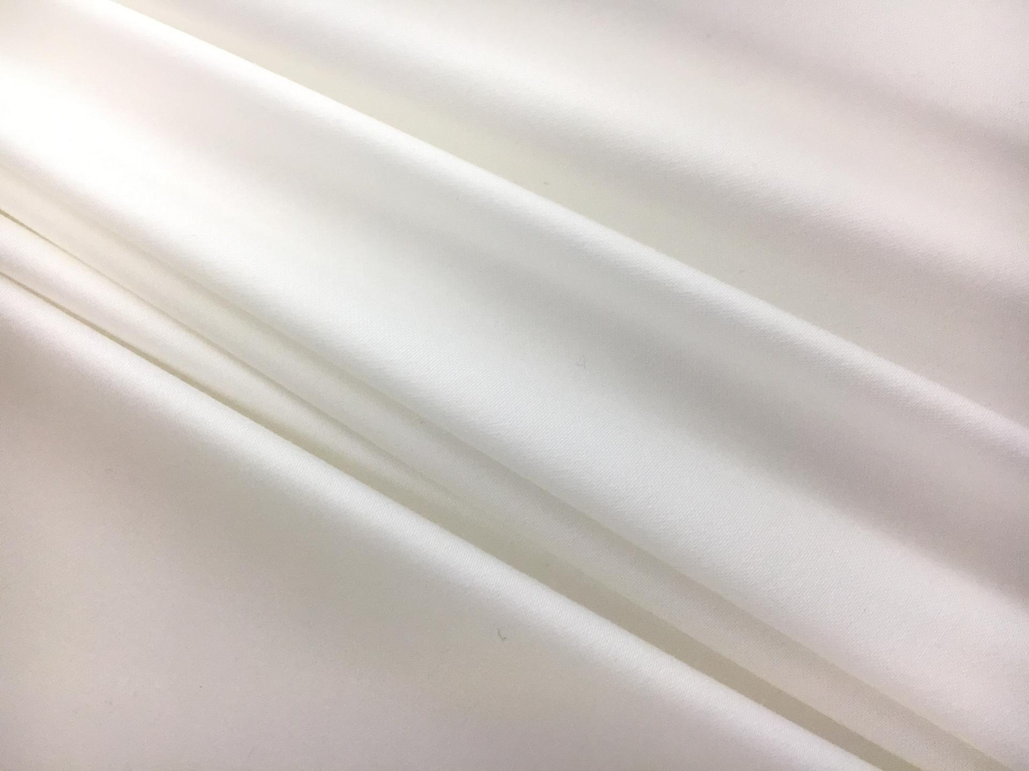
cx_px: 514
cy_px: 386
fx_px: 862
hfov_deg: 61.7
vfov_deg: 48.2
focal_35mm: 29
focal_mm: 4.15
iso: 125
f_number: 2.2
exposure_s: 1/90
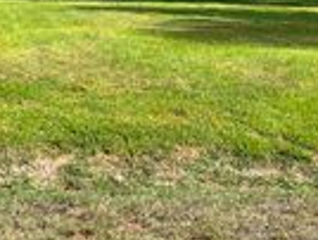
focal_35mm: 97
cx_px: 45
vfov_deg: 14.8
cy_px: -46
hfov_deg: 19.9
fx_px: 893
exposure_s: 1/2632
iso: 50
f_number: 1.5
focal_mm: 5.7
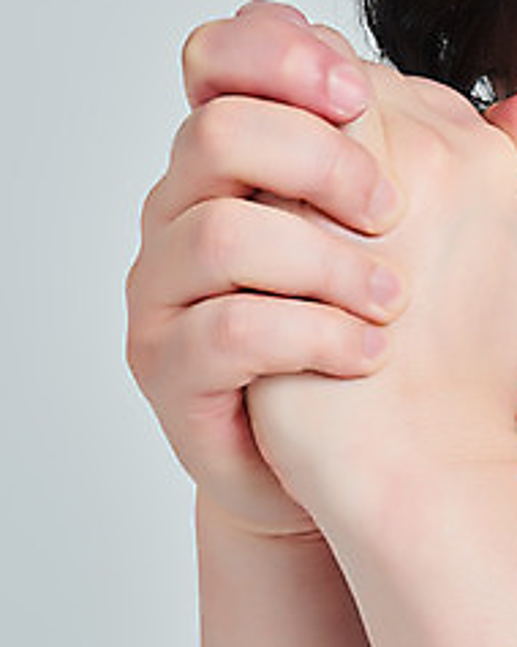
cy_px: 223
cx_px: 480
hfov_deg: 3.3
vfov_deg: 4.1
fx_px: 9058
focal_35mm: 473
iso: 100
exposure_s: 1/125
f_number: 14
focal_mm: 200
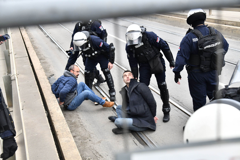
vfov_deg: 29.2
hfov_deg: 42.7
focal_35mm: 46
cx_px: 120
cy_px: 80
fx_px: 307
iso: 1250
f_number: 5.6
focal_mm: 46
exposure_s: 1/640
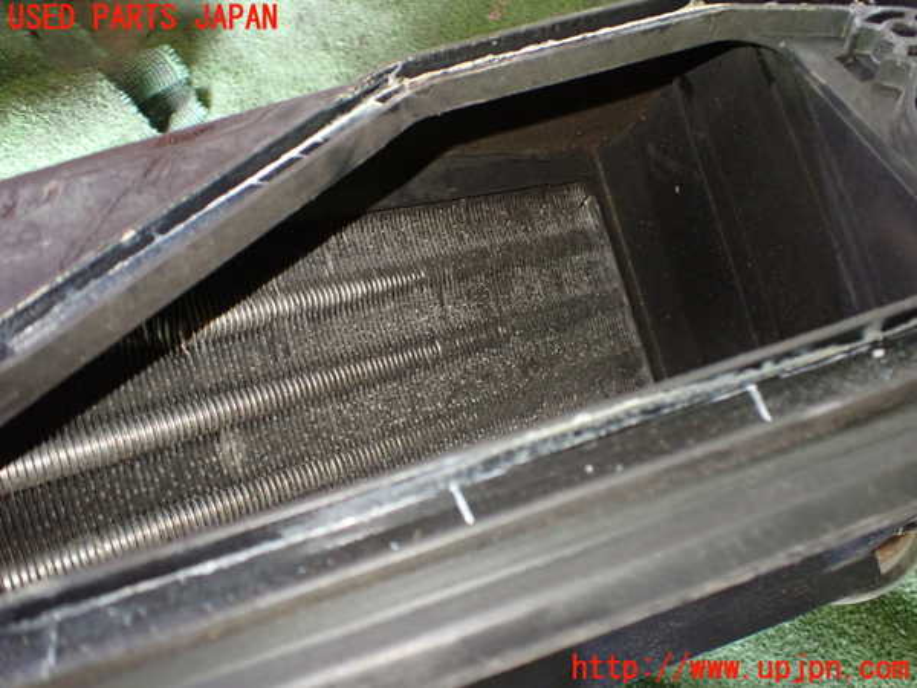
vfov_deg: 46.8
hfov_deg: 60.0
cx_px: 458
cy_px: 344
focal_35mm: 30
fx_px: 795
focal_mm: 5.4
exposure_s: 1/40
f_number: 2.3
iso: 800
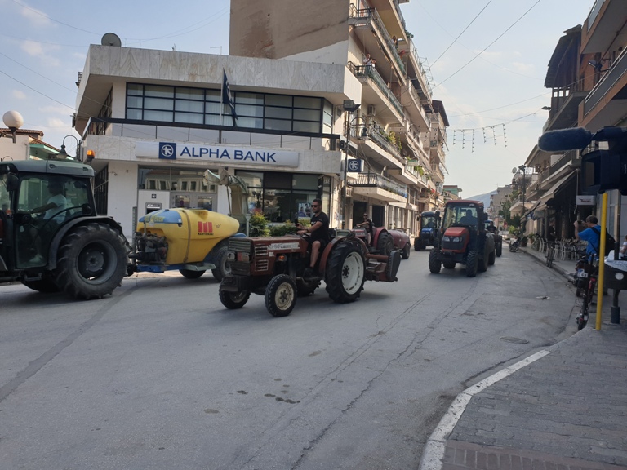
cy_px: 235
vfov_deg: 53.1
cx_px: 314
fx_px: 471
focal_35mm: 26
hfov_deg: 67.3
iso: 50
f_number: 2.4
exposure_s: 1/1473
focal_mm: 4.3
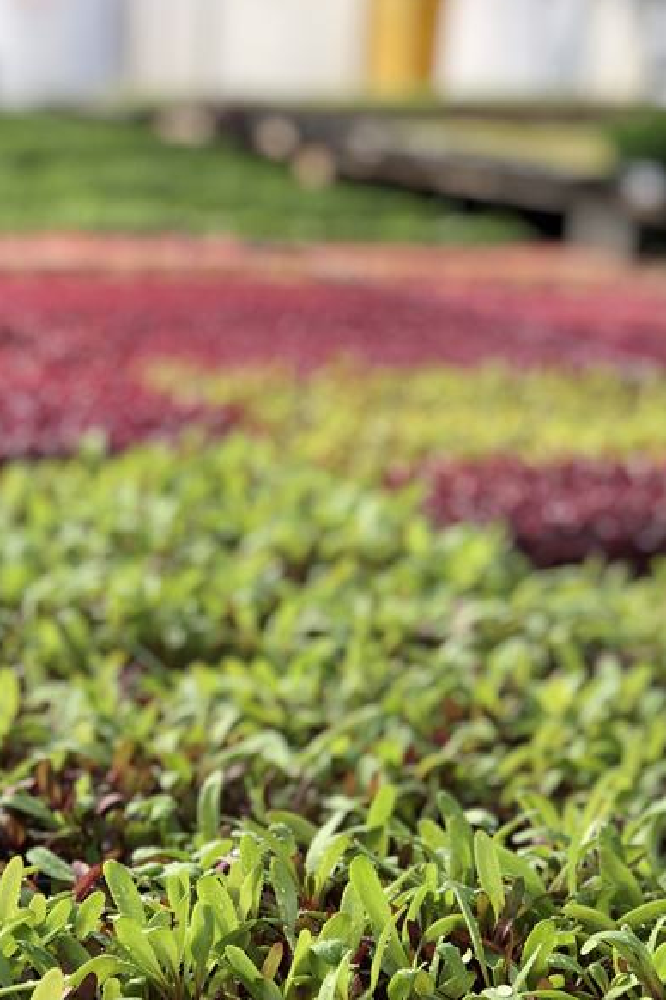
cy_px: 784
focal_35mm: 95
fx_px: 2636
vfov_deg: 21.2
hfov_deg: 14.4
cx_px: 185
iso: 20
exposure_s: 1/203
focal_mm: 6.6
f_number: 2.8
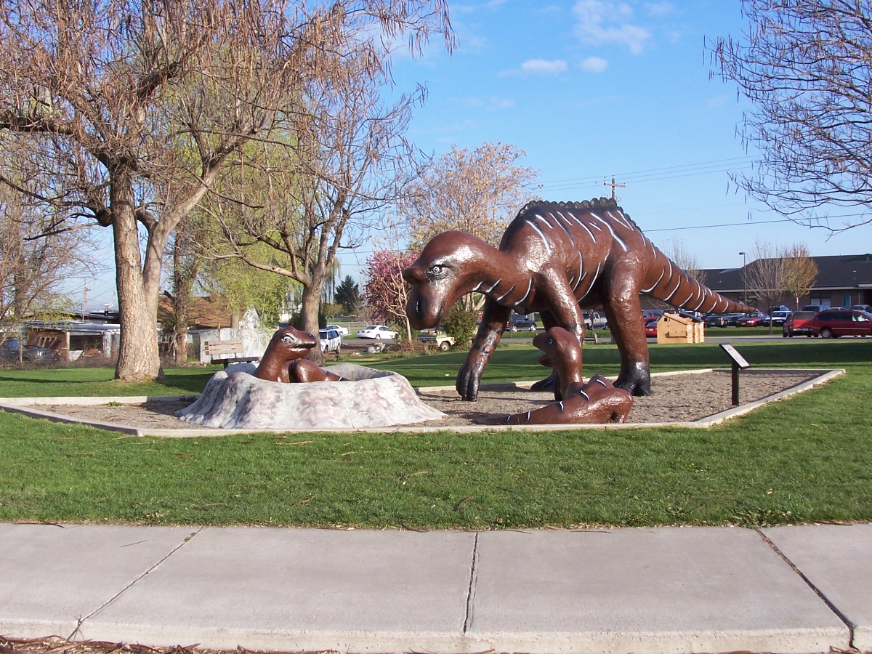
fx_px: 1058
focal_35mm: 42
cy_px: 327
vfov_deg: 34.3
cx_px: 436
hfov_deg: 44.8
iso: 80
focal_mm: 7.2
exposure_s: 1/350
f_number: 4
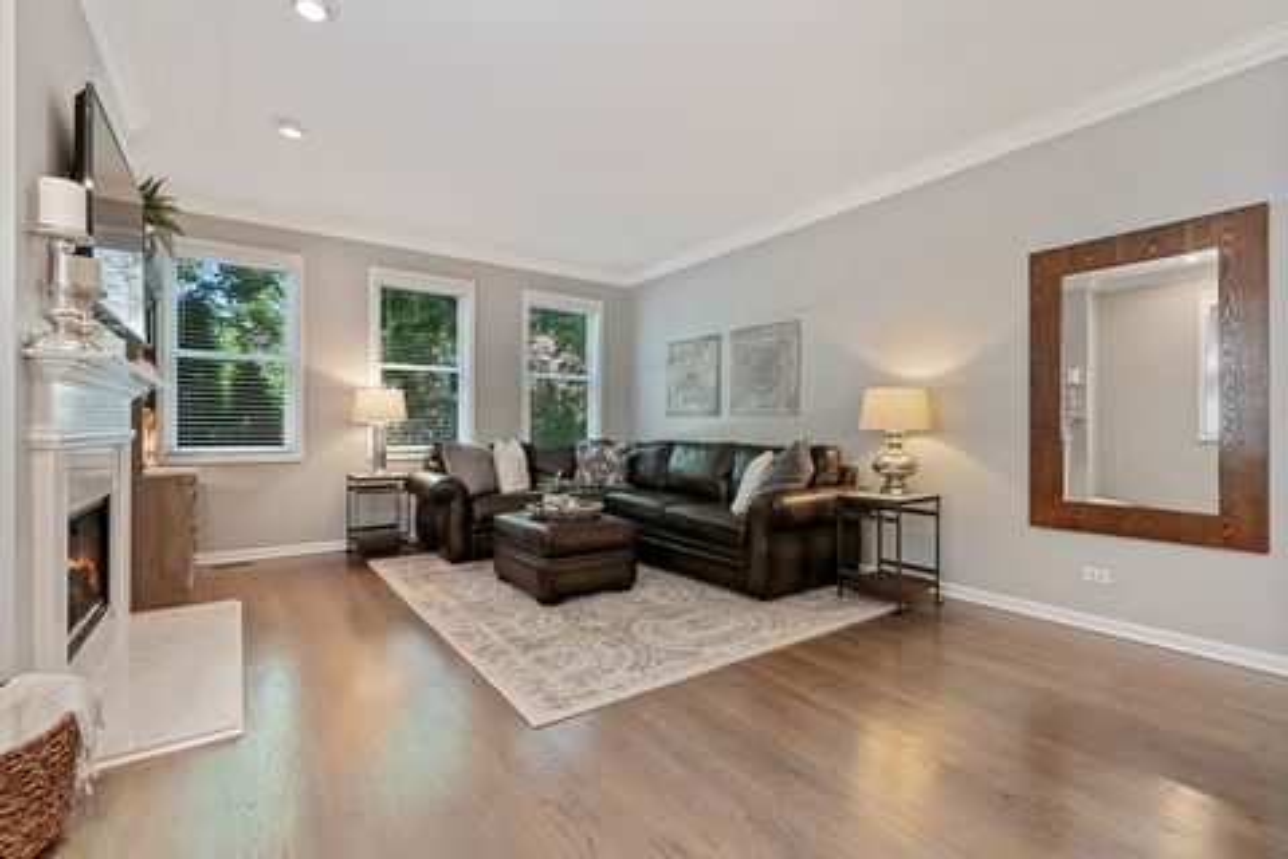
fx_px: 572
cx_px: 644
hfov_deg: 96.7
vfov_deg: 73.7
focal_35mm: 16
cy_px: 430
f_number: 7.1
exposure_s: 1/3
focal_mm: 16
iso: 320
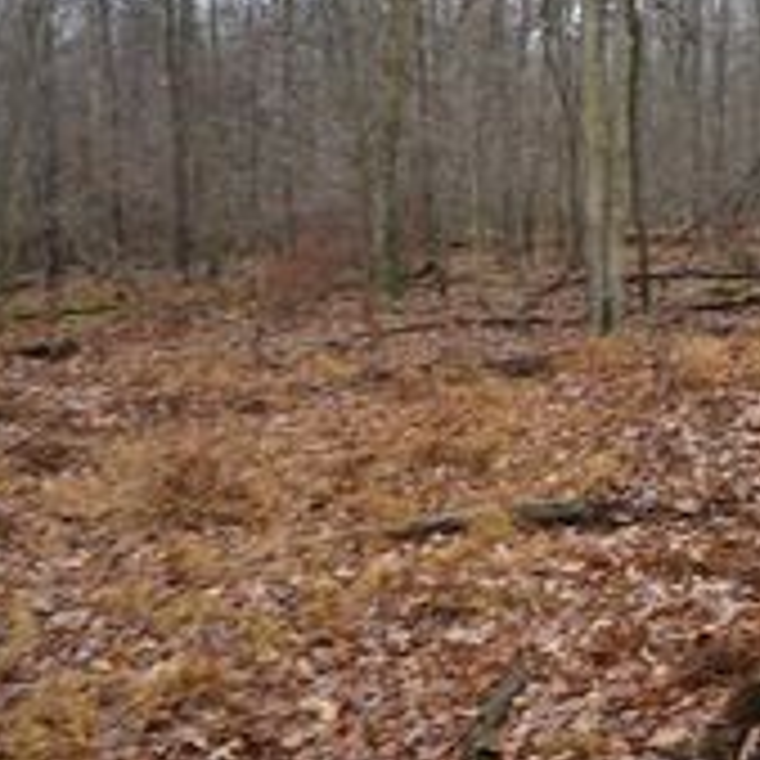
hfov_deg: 31.2
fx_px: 1292
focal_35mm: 52
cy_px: 263
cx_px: 688
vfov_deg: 32.6
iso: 100
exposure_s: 1/30
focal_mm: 24
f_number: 4
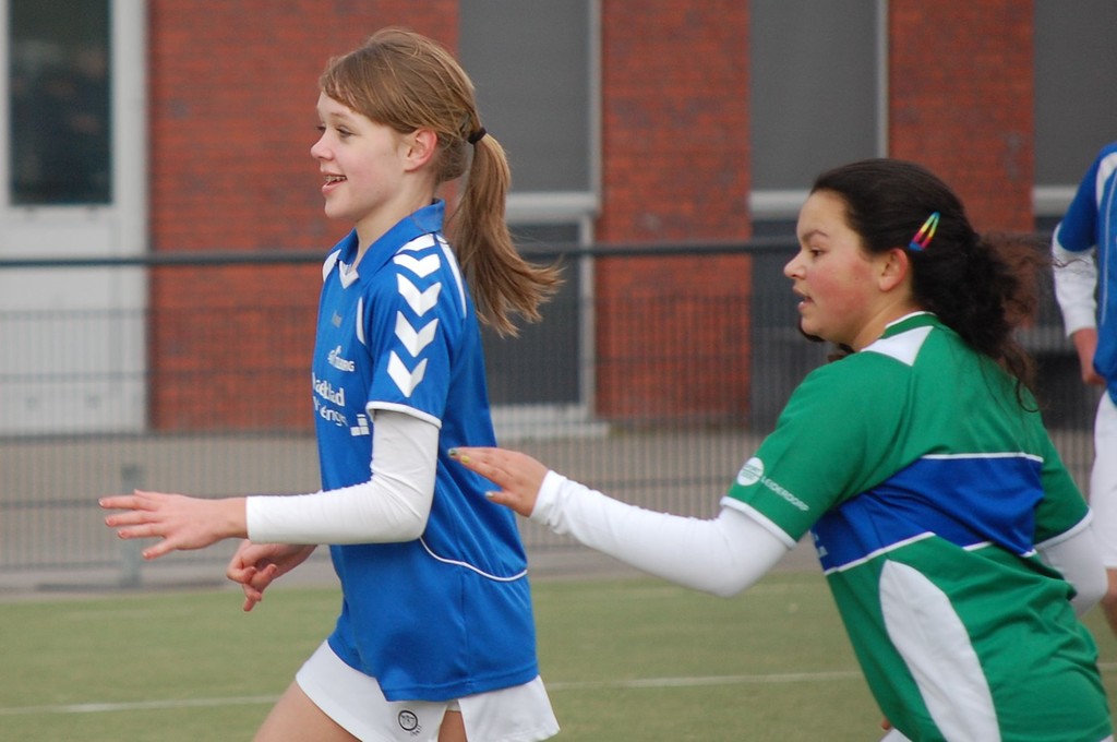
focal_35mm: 300
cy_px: 371
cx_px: 558
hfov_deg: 6.9
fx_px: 9296
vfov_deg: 4.6
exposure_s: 1/500
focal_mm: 200
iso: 450
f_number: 5.6
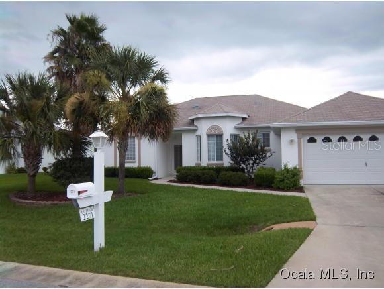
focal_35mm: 28
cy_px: 144
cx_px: 192
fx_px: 311
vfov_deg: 49.8
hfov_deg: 63.4
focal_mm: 5.05
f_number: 3.5
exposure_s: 1/100
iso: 64
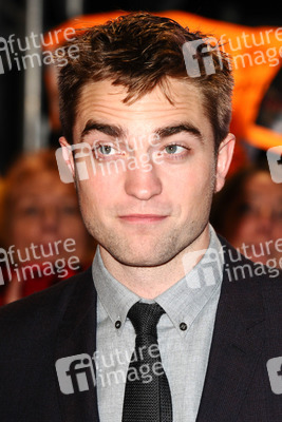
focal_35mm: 168
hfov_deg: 8.2
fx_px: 1972
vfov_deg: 12.2
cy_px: 211
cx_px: 141
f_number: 4.5
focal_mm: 112
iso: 320
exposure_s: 1/200
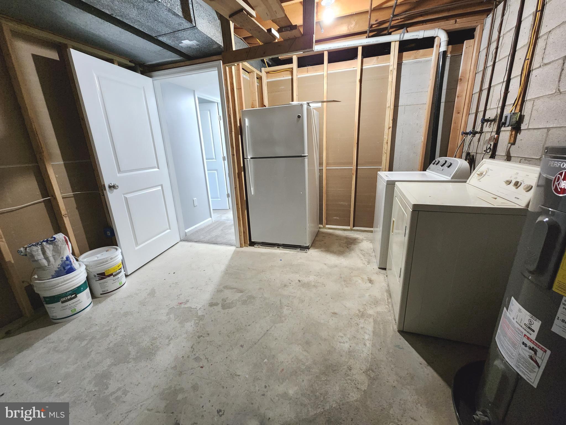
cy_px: 212
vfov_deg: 89.9
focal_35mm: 13
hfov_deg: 106.2
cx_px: 283
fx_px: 213
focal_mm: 2.2
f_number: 2.2
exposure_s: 1/30
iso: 500
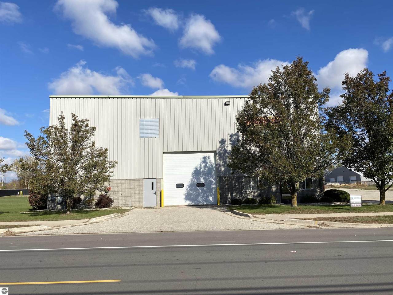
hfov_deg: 67.3
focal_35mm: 26
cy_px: 148
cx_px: 196
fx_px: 295
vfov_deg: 53.1
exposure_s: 1/3984
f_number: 1.8
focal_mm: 4.25
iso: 32
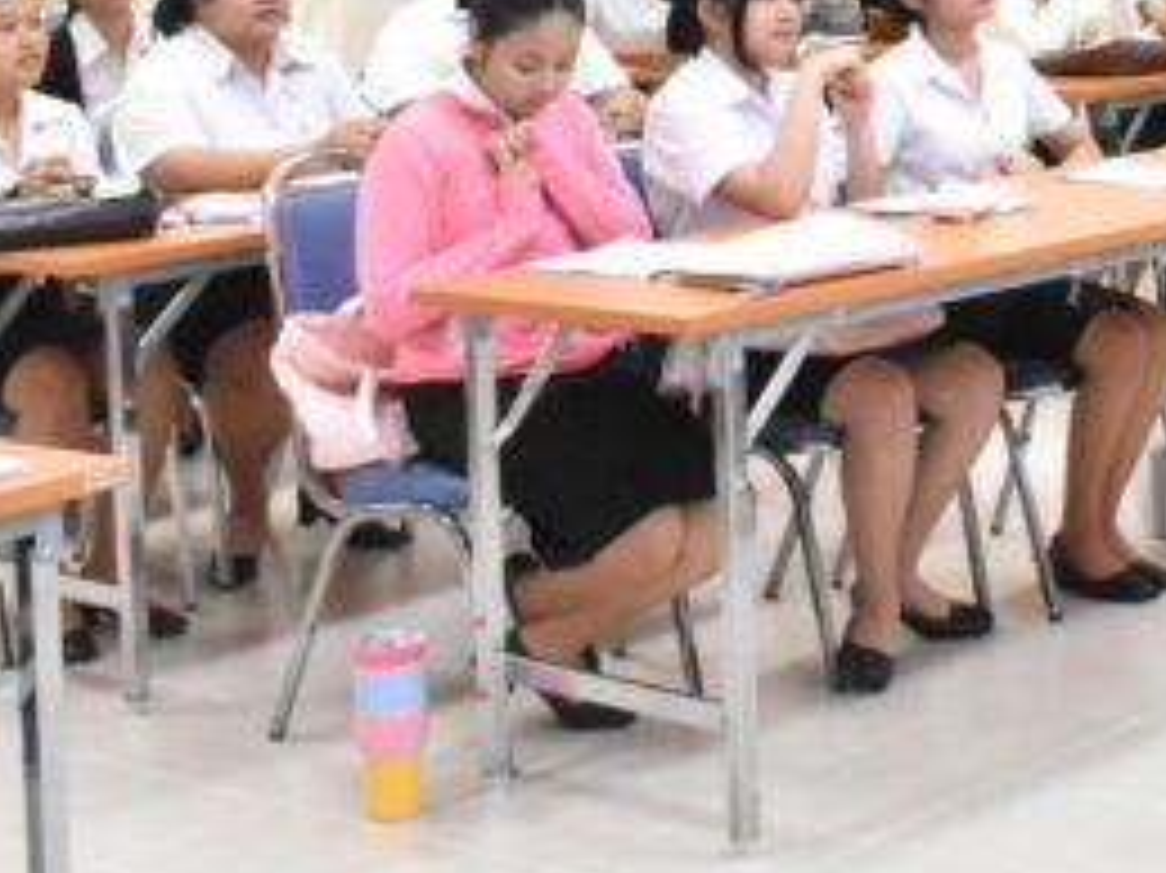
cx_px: 1355
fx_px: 3165
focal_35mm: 94
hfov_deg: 19.8
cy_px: -261
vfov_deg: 15.0
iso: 8000
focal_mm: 22
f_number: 6.3
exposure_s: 1/250
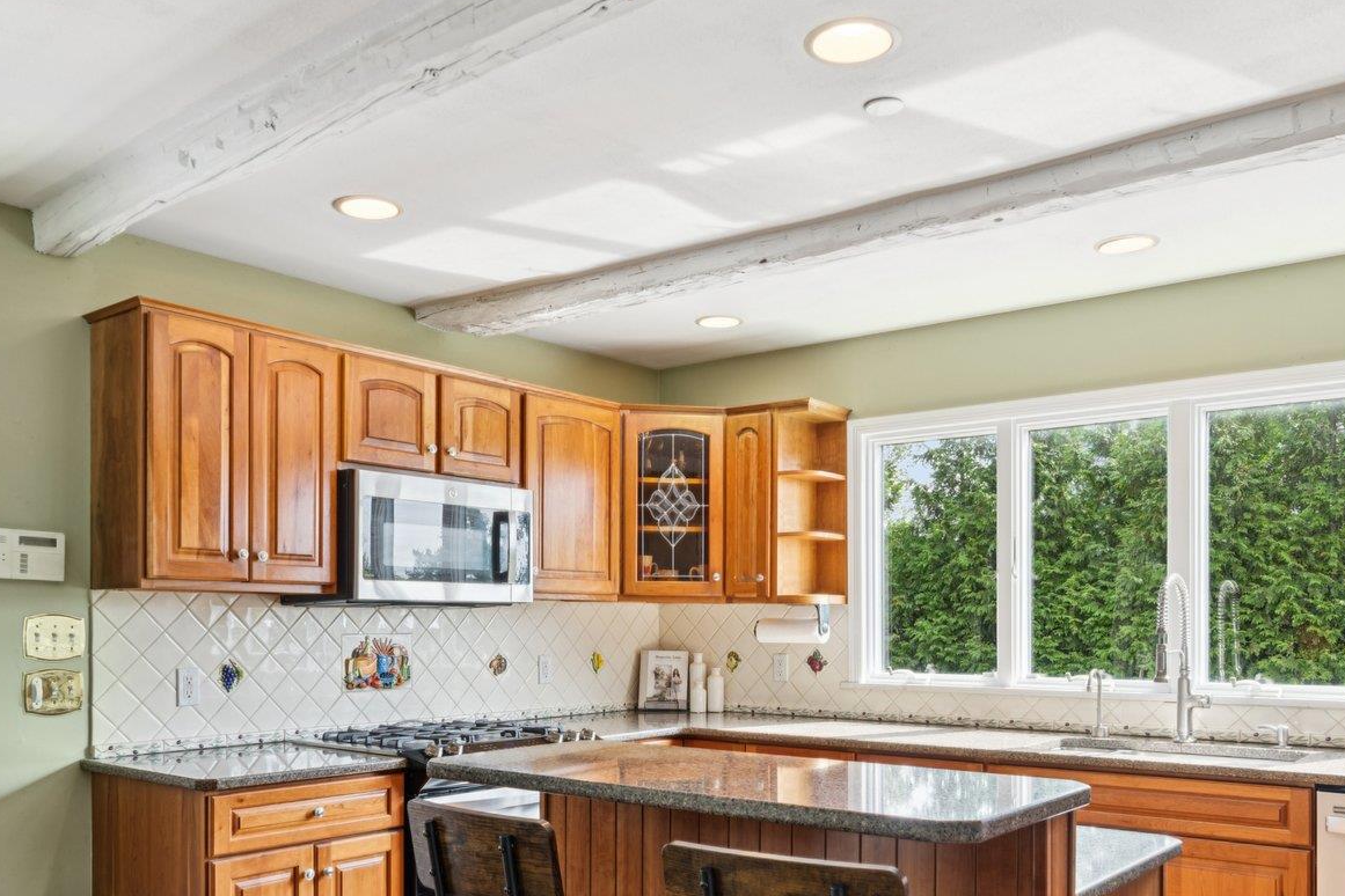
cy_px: 630
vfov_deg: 42.7
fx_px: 1121
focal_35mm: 30
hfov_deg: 61.9
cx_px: 675
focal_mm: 17
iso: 200
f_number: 9
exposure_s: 1/10
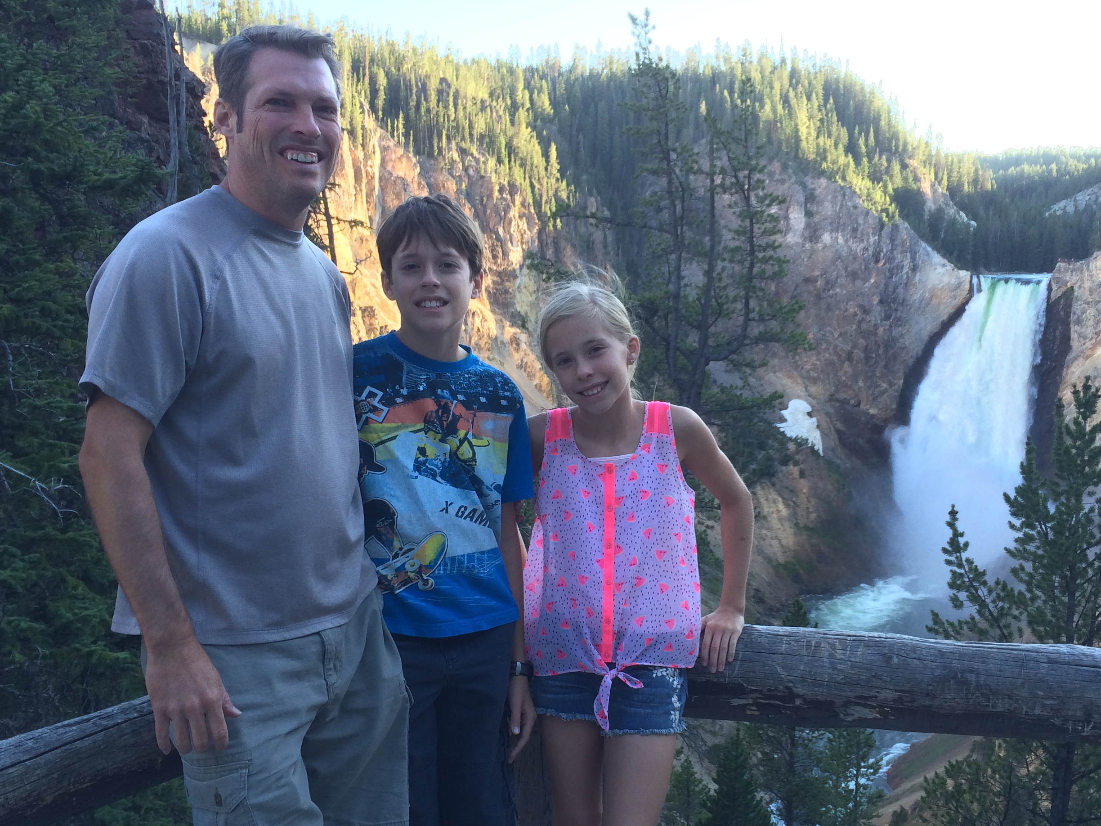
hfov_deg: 46.8
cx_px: 593
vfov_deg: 35.9
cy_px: 445
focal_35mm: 40
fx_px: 1272
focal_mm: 4.12
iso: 40
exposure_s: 1/120
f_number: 2.2
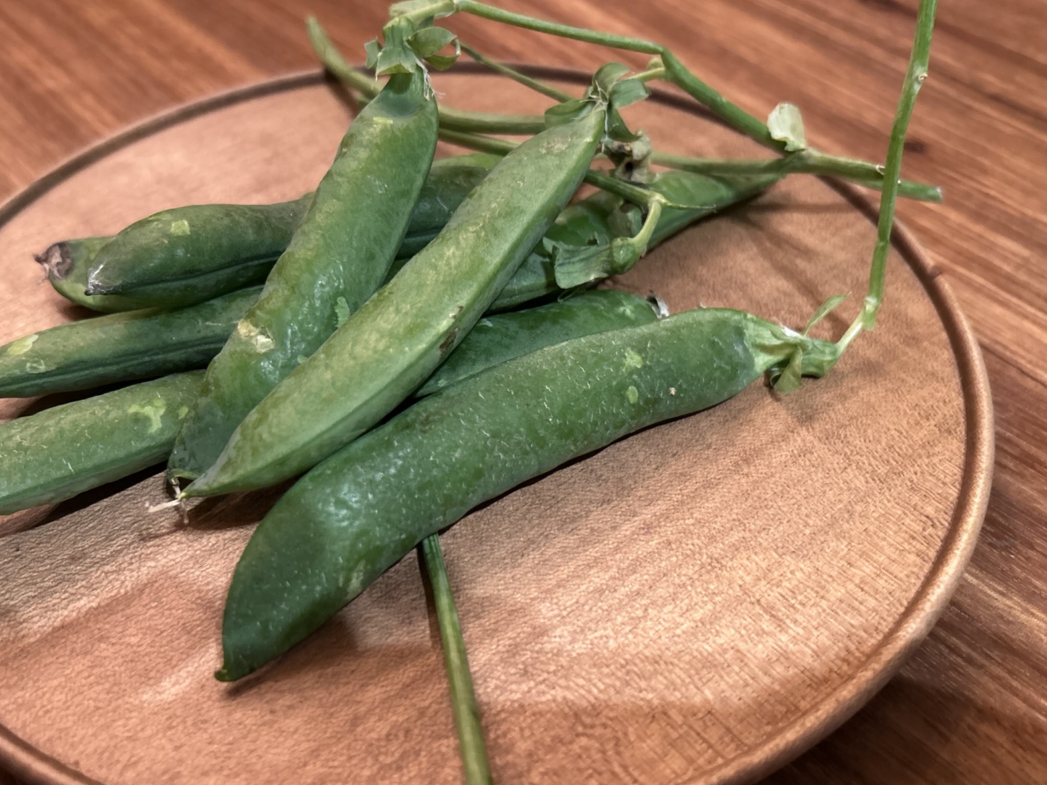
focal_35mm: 33
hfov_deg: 55.2
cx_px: 453
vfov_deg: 42.9
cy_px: 385
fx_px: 998
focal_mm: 5.7
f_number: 1.5
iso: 400
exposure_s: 1/33
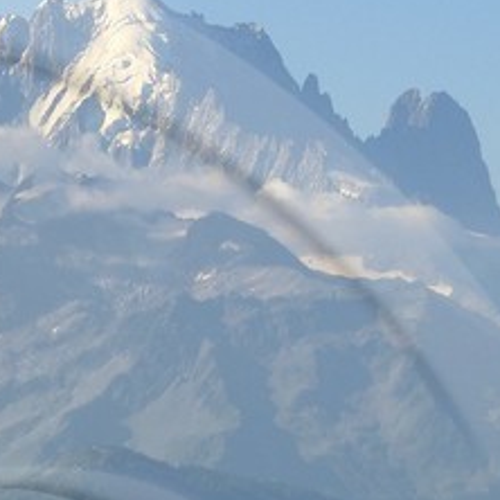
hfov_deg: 2.4
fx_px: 11995
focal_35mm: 734
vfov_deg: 2.4
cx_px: -268
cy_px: 842
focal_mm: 120
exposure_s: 1/250
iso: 200
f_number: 11
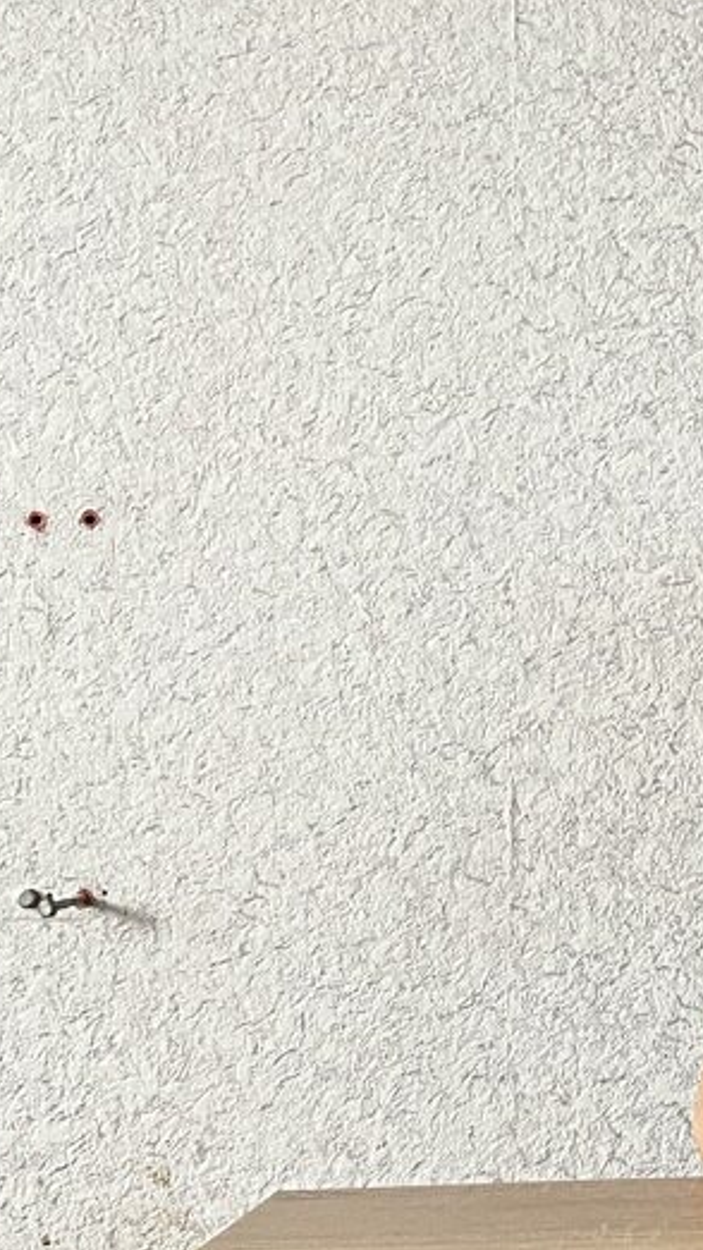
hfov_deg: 15.5
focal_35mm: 65
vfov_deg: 32.4
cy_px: 629
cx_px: 1322
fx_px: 2155
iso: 400
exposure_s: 1/33
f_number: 1.6
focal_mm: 5.1
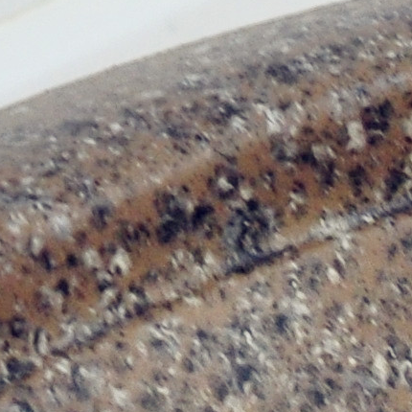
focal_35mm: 508
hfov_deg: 3.4
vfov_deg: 3.4
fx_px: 6841
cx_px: 1376
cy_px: 961
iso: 800
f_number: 6.7
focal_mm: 40
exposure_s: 1/15
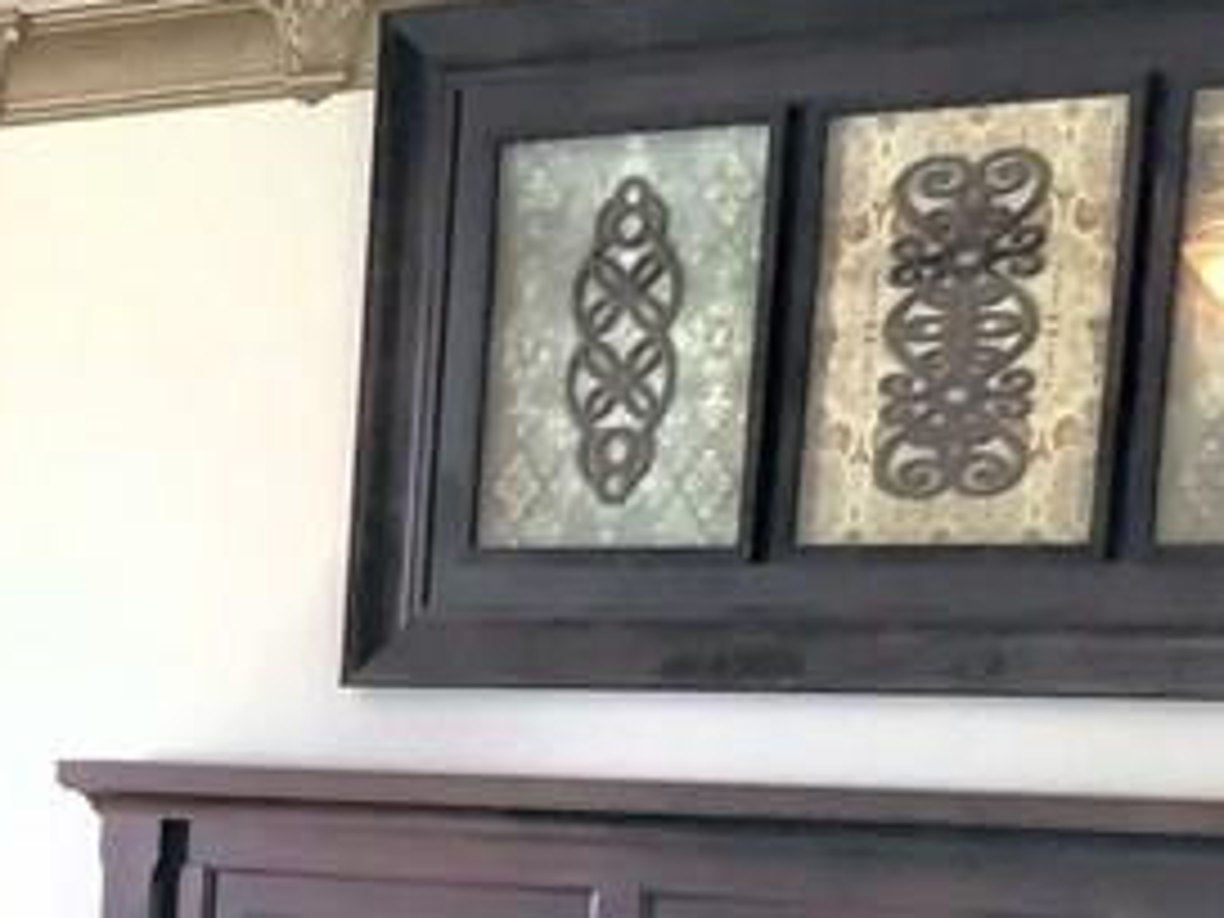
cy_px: 1386
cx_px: -706
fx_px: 3854
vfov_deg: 12.9
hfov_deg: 16.2
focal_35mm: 109
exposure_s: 1/30
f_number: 2.2
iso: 50
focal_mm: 4.15
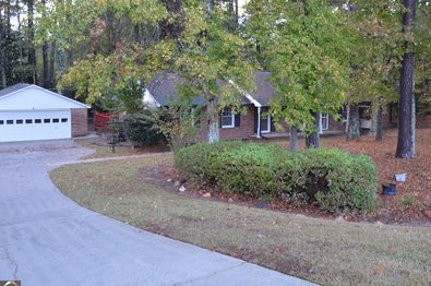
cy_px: 114
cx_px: 244
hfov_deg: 54.3
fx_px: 418
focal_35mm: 35
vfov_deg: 37.6
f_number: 3.5
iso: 400
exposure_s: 1/50
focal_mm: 18
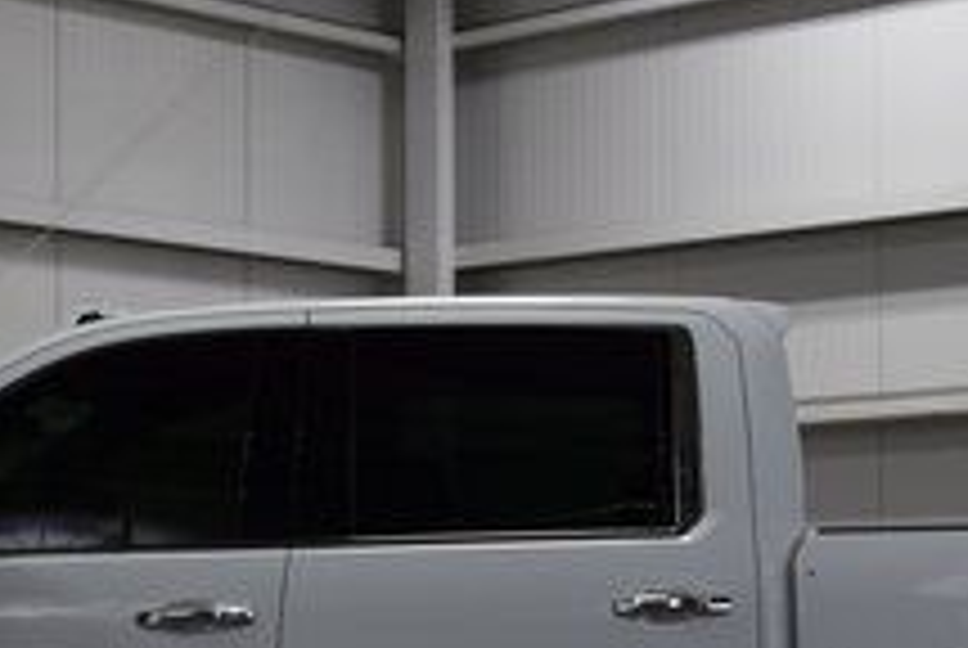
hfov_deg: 19.1
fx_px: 2881
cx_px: 500
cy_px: 745
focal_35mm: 107
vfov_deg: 12.6
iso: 640
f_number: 8
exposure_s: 1/60
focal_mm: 24
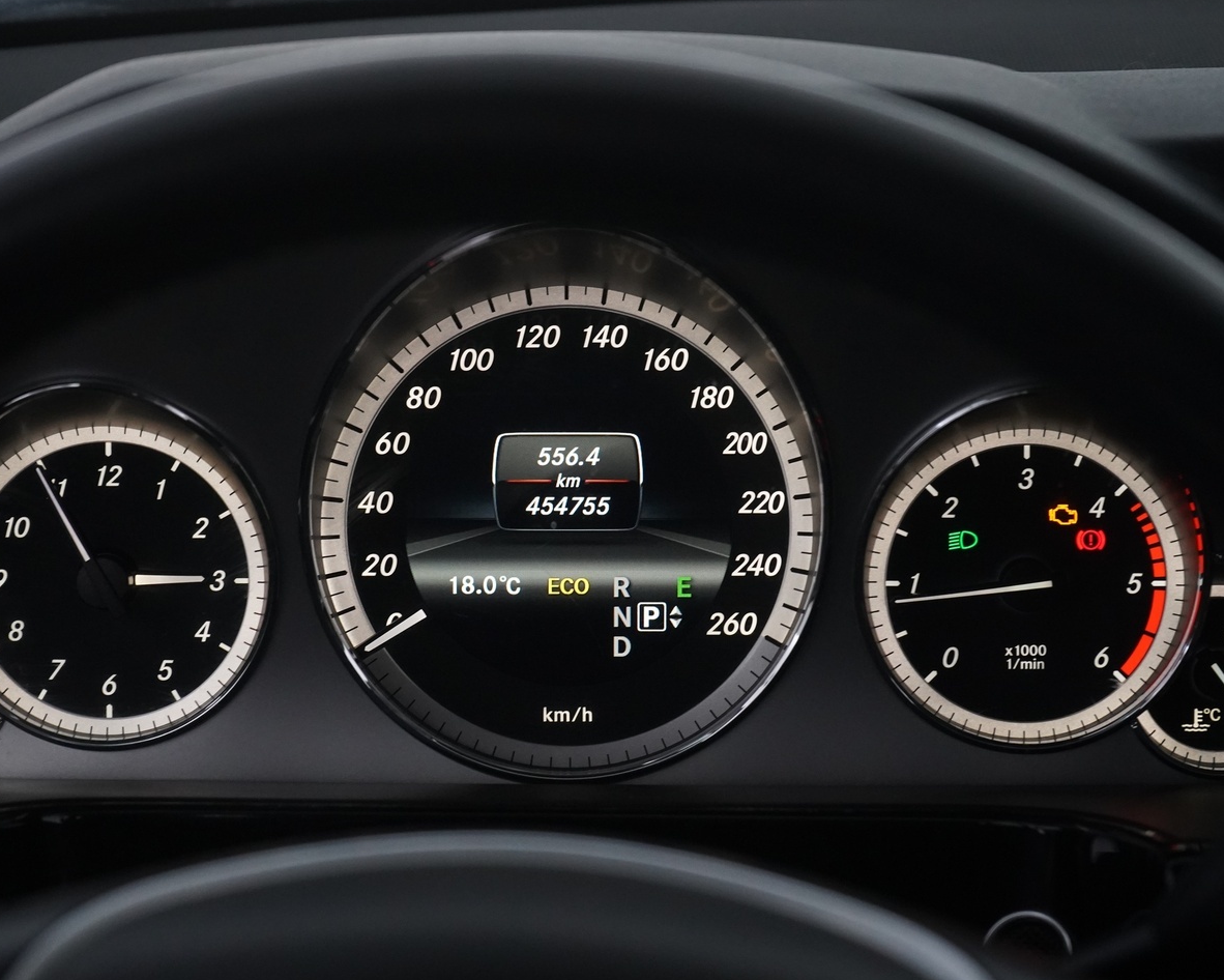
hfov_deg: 21.3
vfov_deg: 17.1
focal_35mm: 90
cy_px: 534
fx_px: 3261
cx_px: 559
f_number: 6.3
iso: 4000
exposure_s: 1/60
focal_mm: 70
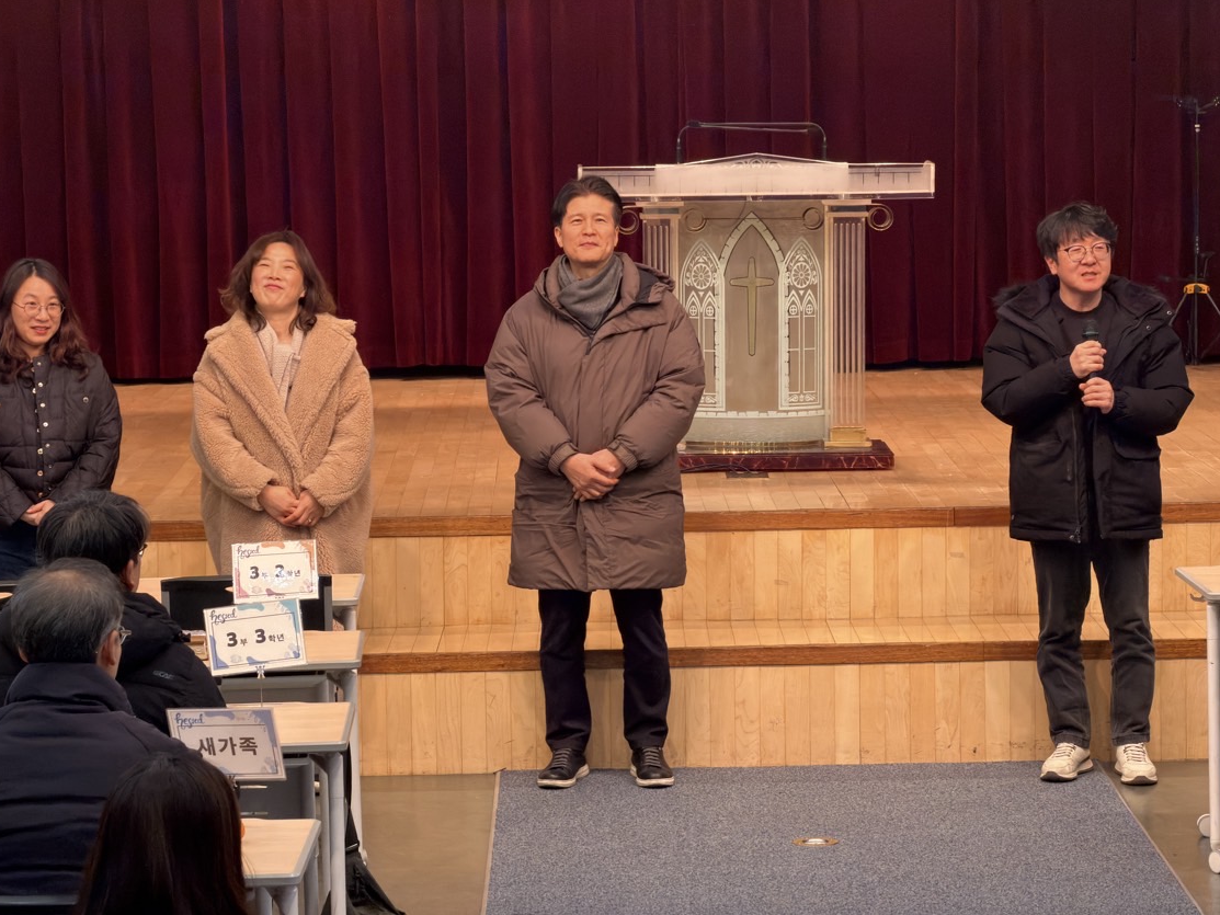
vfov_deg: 12.9
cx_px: 581
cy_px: 478
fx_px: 4053
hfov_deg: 17.1
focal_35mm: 115
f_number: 2.8
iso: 320
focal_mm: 16.89
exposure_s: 1/60
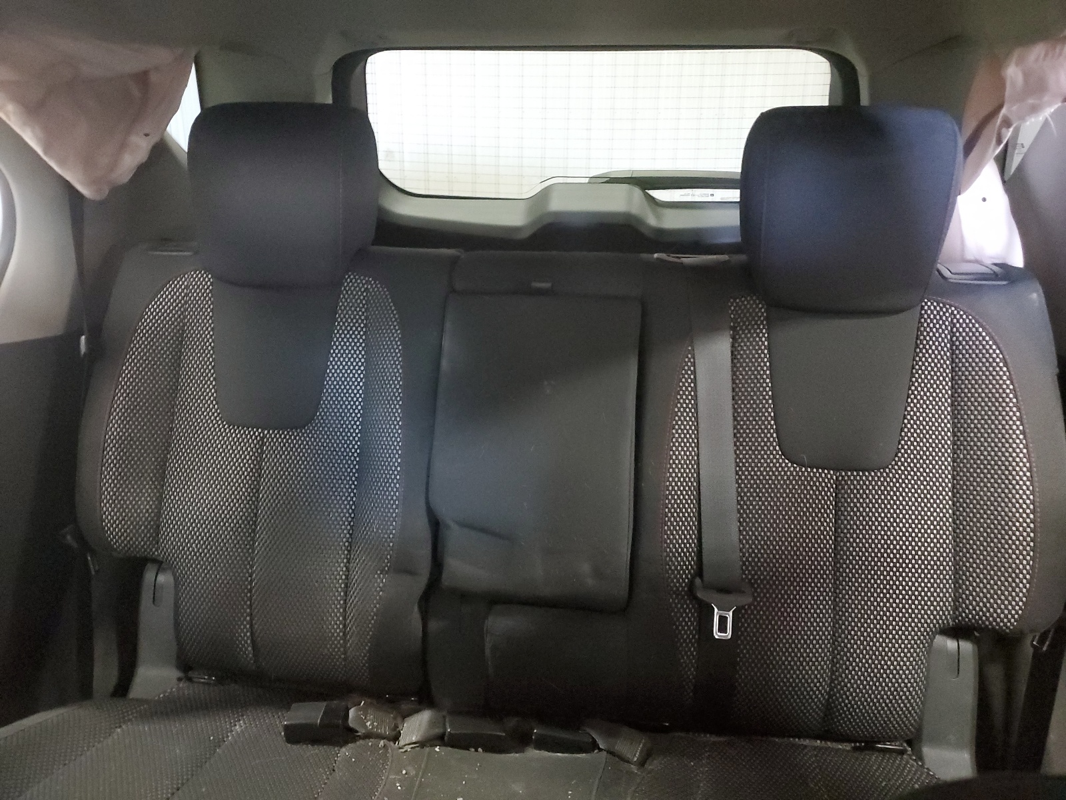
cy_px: 400
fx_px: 801
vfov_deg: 53.1
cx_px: 533
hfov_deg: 67.3
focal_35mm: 26
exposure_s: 1/15
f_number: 1.5
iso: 833
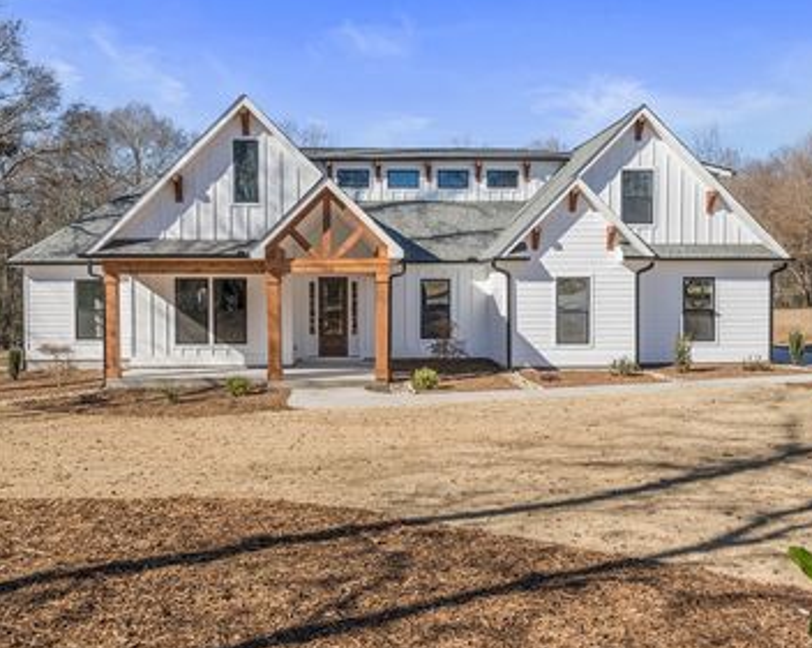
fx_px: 768
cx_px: 388
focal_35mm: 32
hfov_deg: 55.7
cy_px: 310
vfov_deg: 45.7
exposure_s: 1/400
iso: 100
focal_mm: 24
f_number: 6.3
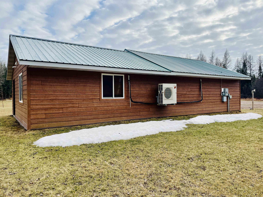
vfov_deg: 53.1
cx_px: 132
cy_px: 98
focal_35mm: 26
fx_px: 198
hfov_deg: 67.3
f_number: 1.6
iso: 50
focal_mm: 5.1
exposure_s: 1/1558
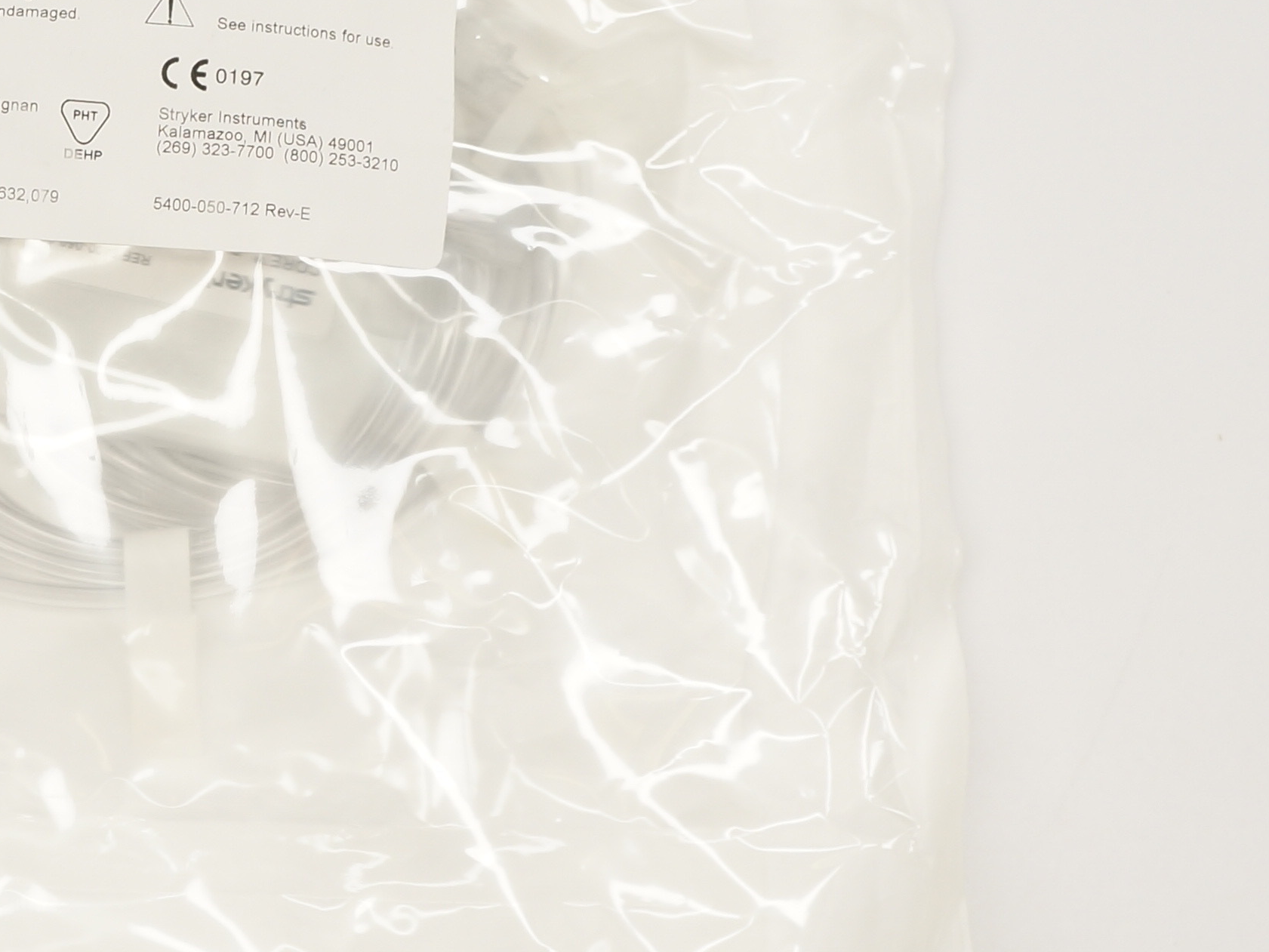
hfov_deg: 21.7
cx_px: 152
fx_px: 3241
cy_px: 378
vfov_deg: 16.7
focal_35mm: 88
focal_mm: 21
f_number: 5
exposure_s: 1/125
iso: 400
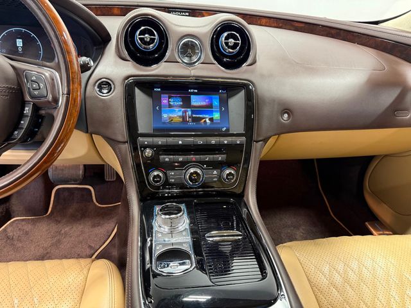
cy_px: 154
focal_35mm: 24
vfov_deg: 56.8
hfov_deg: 71.6
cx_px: 206
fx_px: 285
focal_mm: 6.76
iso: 200
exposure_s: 1/60
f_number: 1.78
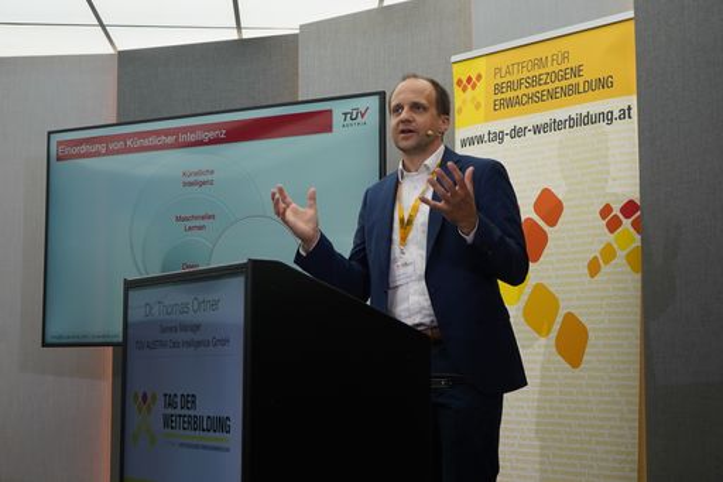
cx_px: 362
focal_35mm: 58
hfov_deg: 34.5
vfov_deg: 23.4
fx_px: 1164
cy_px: 241
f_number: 5.6
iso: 640
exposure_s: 1/80
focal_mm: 39
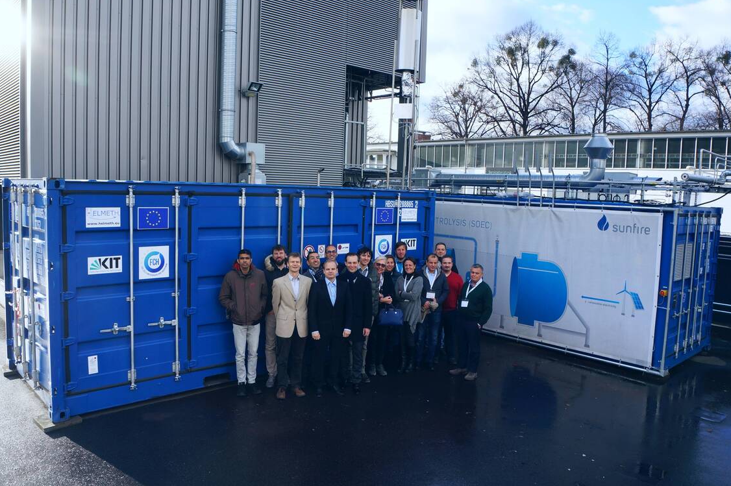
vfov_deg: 39.3
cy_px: 241
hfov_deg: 56.5
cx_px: 366
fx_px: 680
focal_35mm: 34
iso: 160
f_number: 8
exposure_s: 1/125
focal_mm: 21
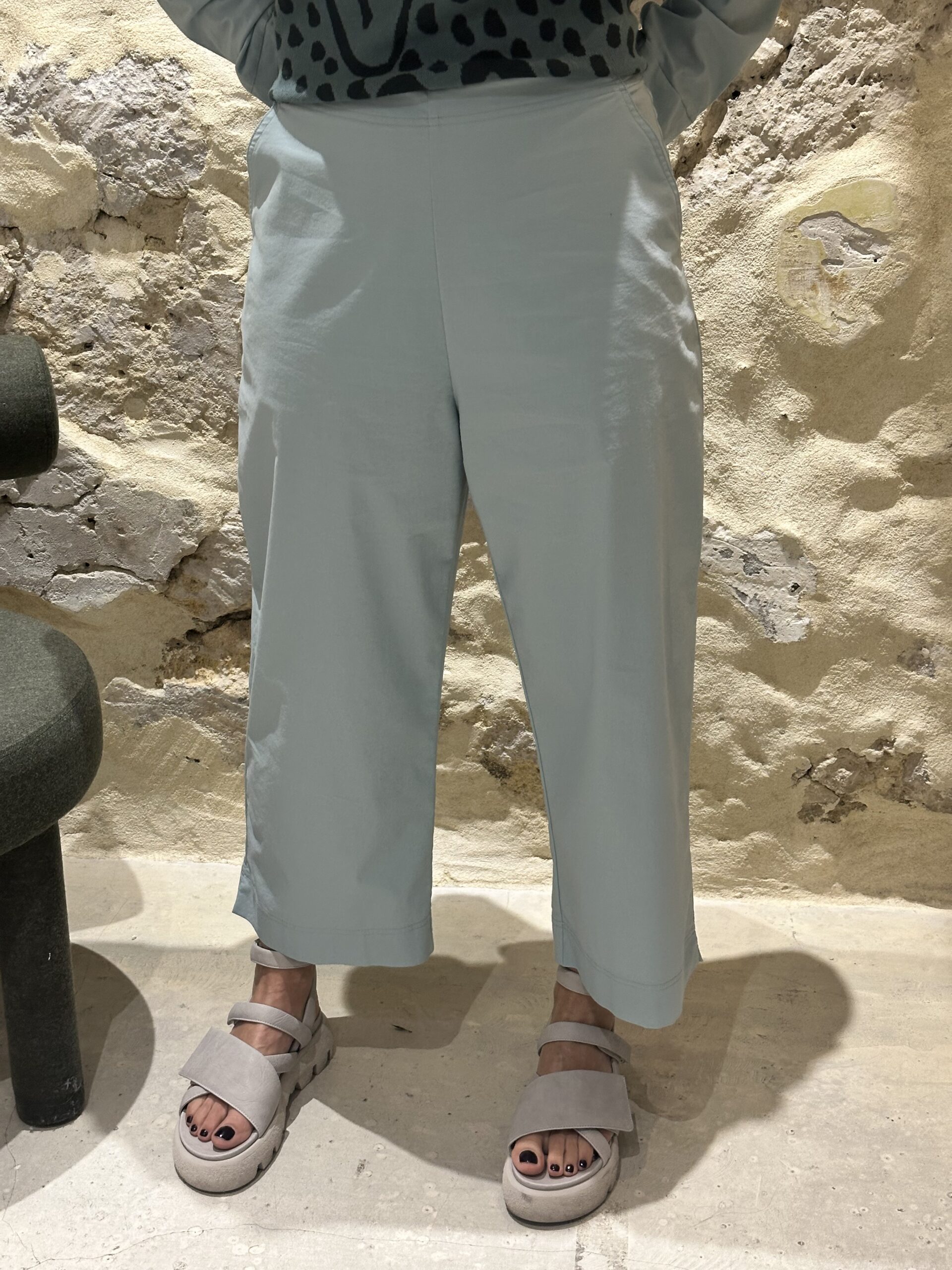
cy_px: 635
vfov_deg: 39.7
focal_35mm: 48
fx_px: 1760
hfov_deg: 30.3
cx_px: 476
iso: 200
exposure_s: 1/50
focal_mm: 6.86
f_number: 1.78
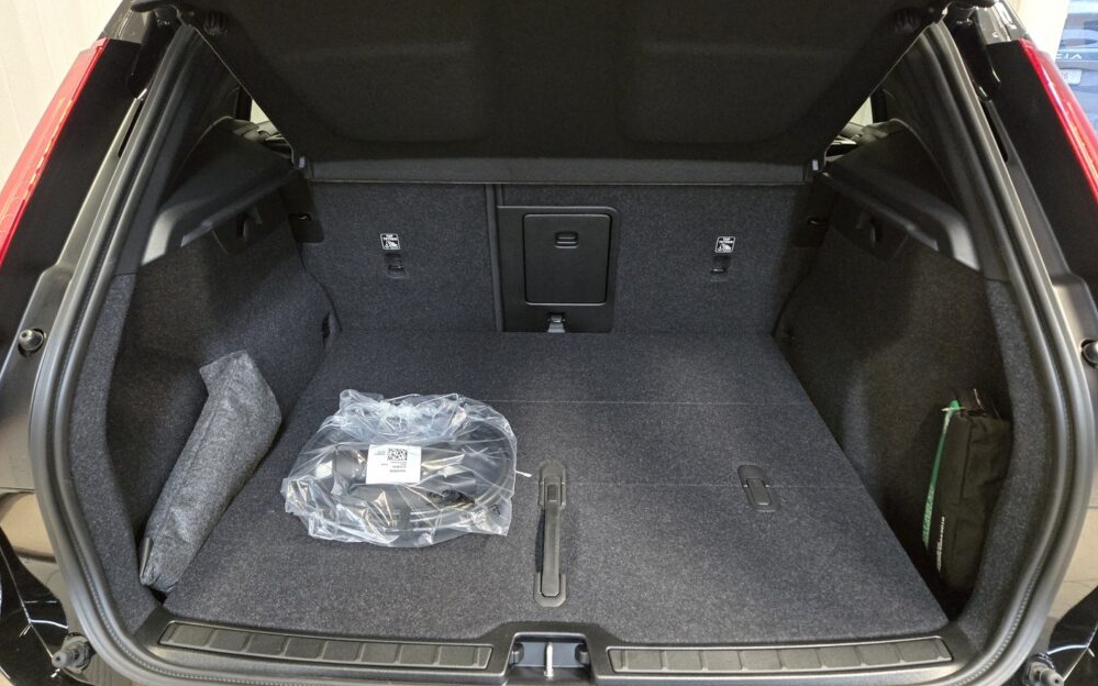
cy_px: 328
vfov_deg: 49.2
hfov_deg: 72.6
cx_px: 553
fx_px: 748
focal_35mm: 25
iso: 2500
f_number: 1.8
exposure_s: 1/100
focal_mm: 5.4
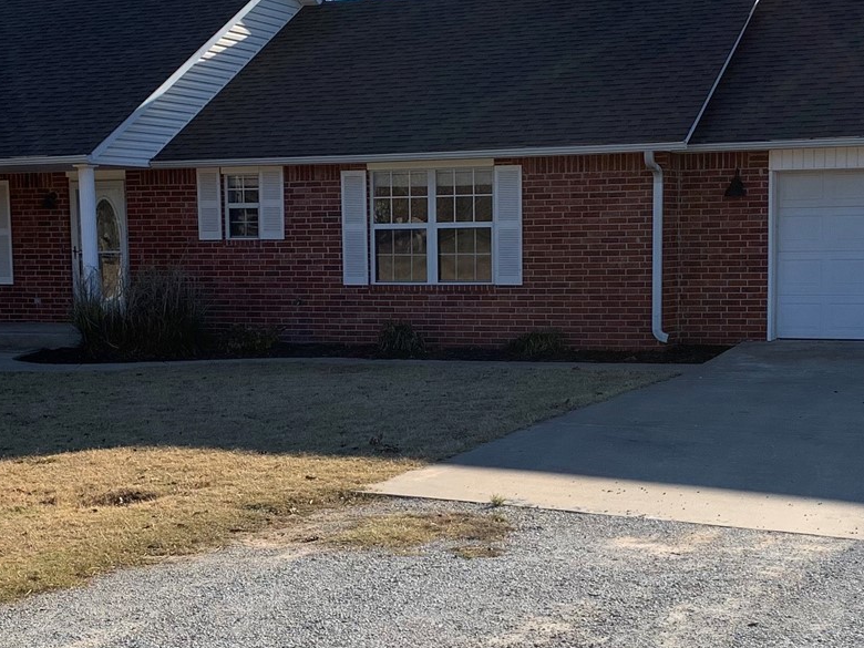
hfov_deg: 30.3
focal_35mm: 64
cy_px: 421
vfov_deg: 22.9
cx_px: 446
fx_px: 1597
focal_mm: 4.25
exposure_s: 1/1880
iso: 25
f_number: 1.8
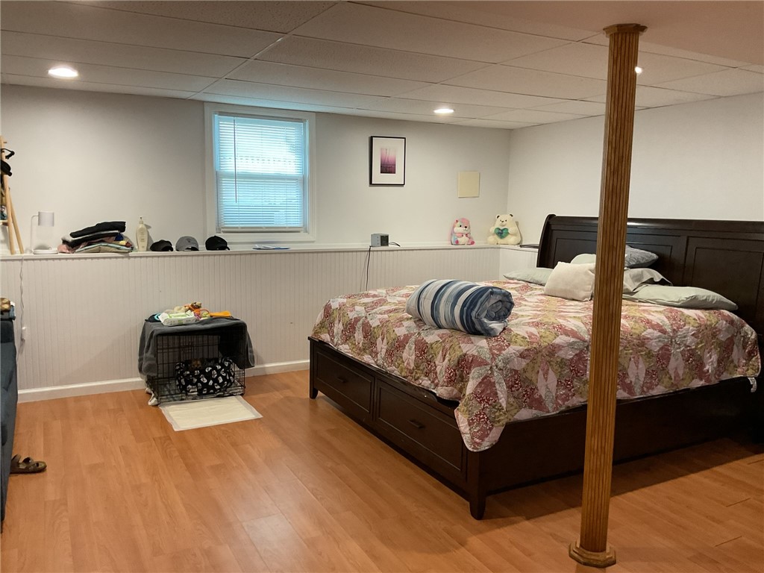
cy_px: 286
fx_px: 640
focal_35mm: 29
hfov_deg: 61.7
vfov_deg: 48.2
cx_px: 382
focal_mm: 3
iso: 125
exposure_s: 1/60
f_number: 1.8
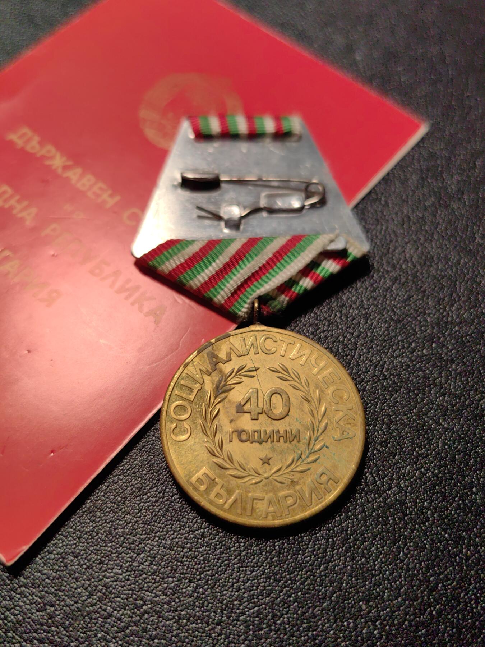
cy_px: 324
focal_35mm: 33
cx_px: 242
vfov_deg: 55.4
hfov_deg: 42.9
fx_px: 616
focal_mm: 5.75
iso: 50
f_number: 1.4
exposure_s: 1/420
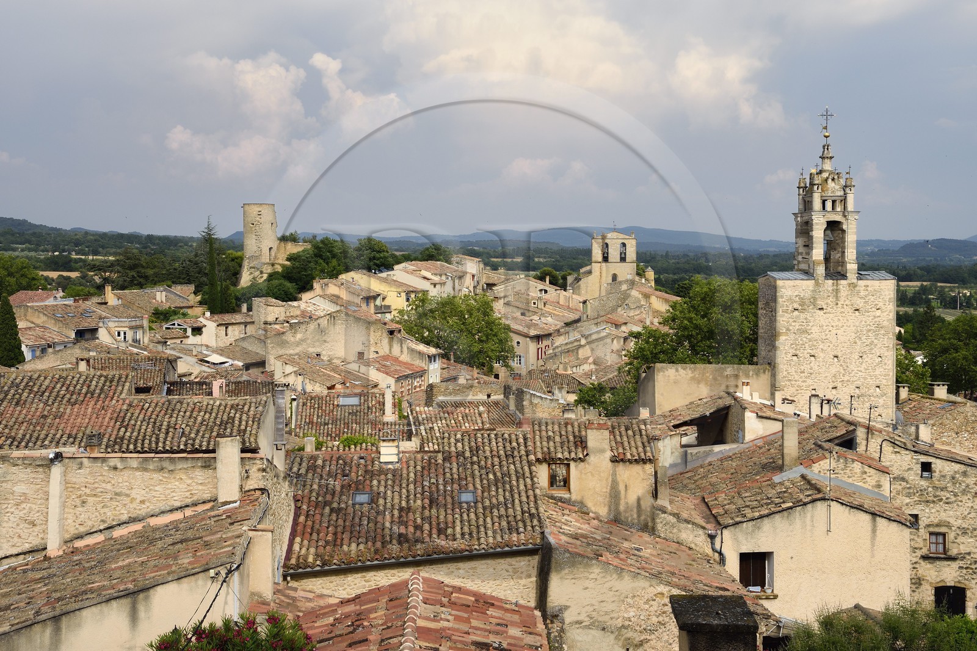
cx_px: 488
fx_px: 1302
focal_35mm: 48
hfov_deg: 41.1
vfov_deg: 28.1
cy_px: 326
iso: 200
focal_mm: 48
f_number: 16
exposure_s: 1/200
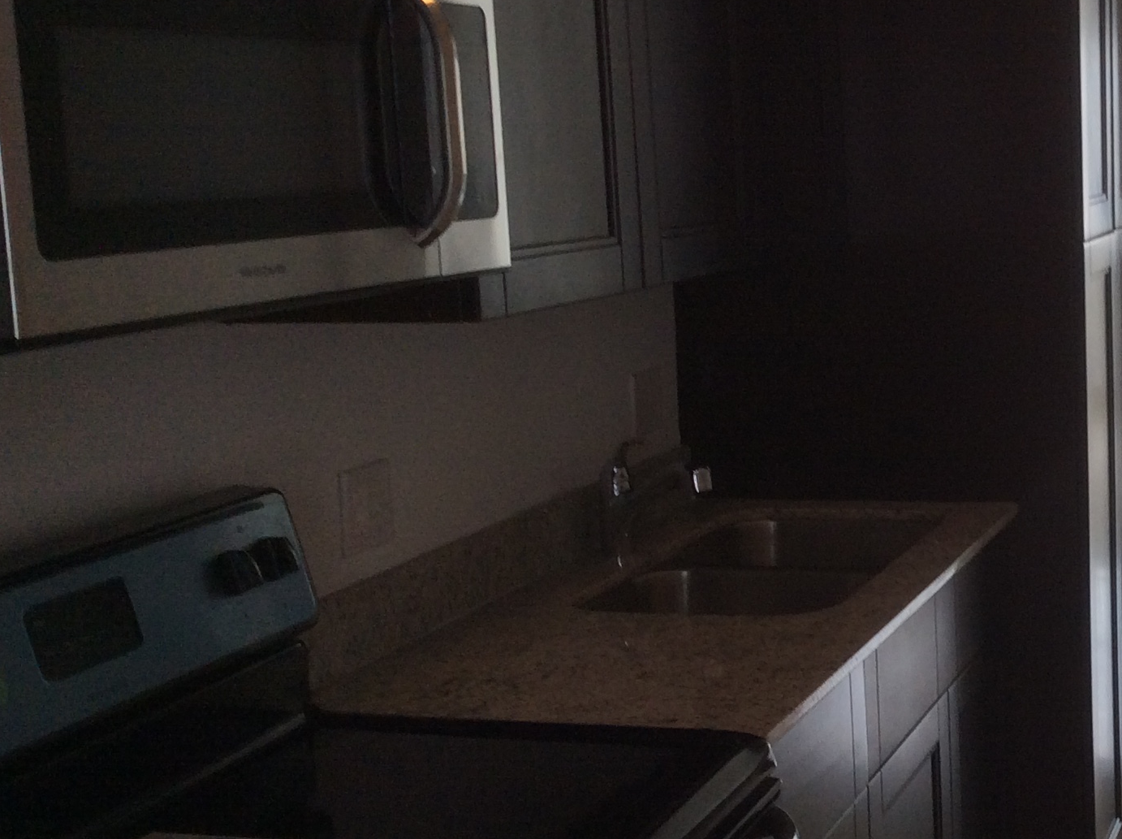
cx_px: 1047
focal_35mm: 60
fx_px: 1942
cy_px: 411
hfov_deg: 30.5
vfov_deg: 24.4
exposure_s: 1/60
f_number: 2.4
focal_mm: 3.3
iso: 50
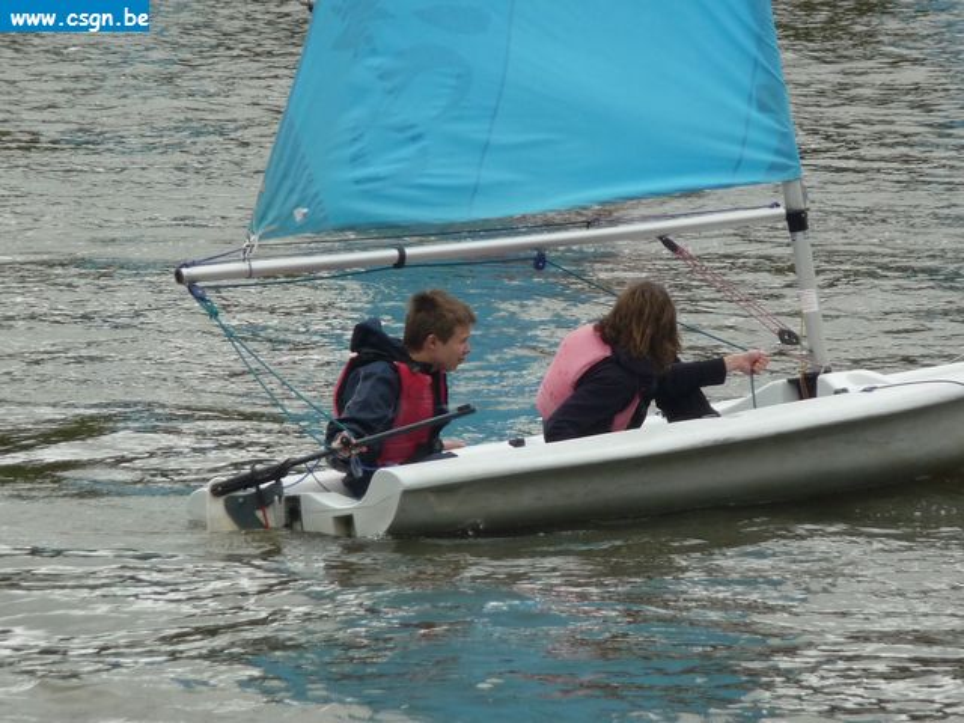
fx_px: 10555
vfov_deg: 3.9
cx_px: 482
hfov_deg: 5.2
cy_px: 362
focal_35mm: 379
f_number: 4.9
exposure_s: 1/250
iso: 200
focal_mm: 47
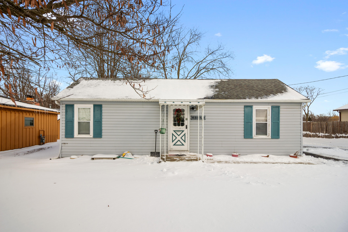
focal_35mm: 30
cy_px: 116
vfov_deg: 43.6
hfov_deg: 61.9
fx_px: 290
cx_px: 174
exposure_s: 1/500
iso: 400
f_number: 9
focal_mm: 30
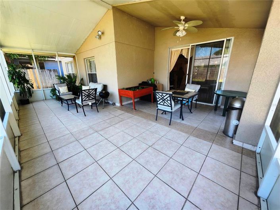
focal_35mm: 13
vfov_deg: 89.9
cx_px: 140
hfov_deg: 106.2
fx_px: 105
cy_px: 105
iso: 50
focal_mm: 1.74
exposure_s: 1/60
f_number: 2.2
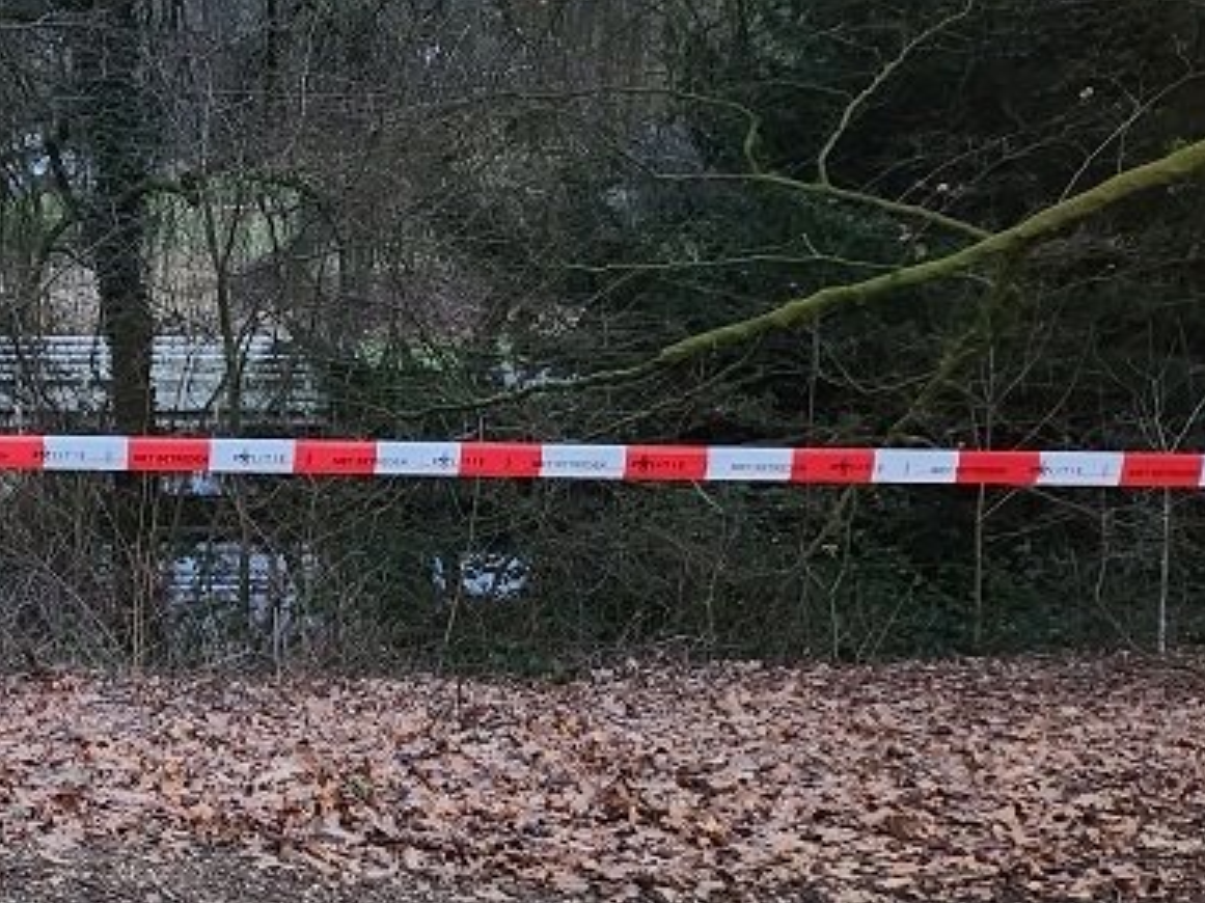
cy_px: 430
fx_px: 2158
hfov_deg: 27.4
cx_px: -243
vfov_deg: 23.6
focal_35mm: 62
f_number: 1.8
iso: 1000
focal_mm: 5
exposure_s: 1/25
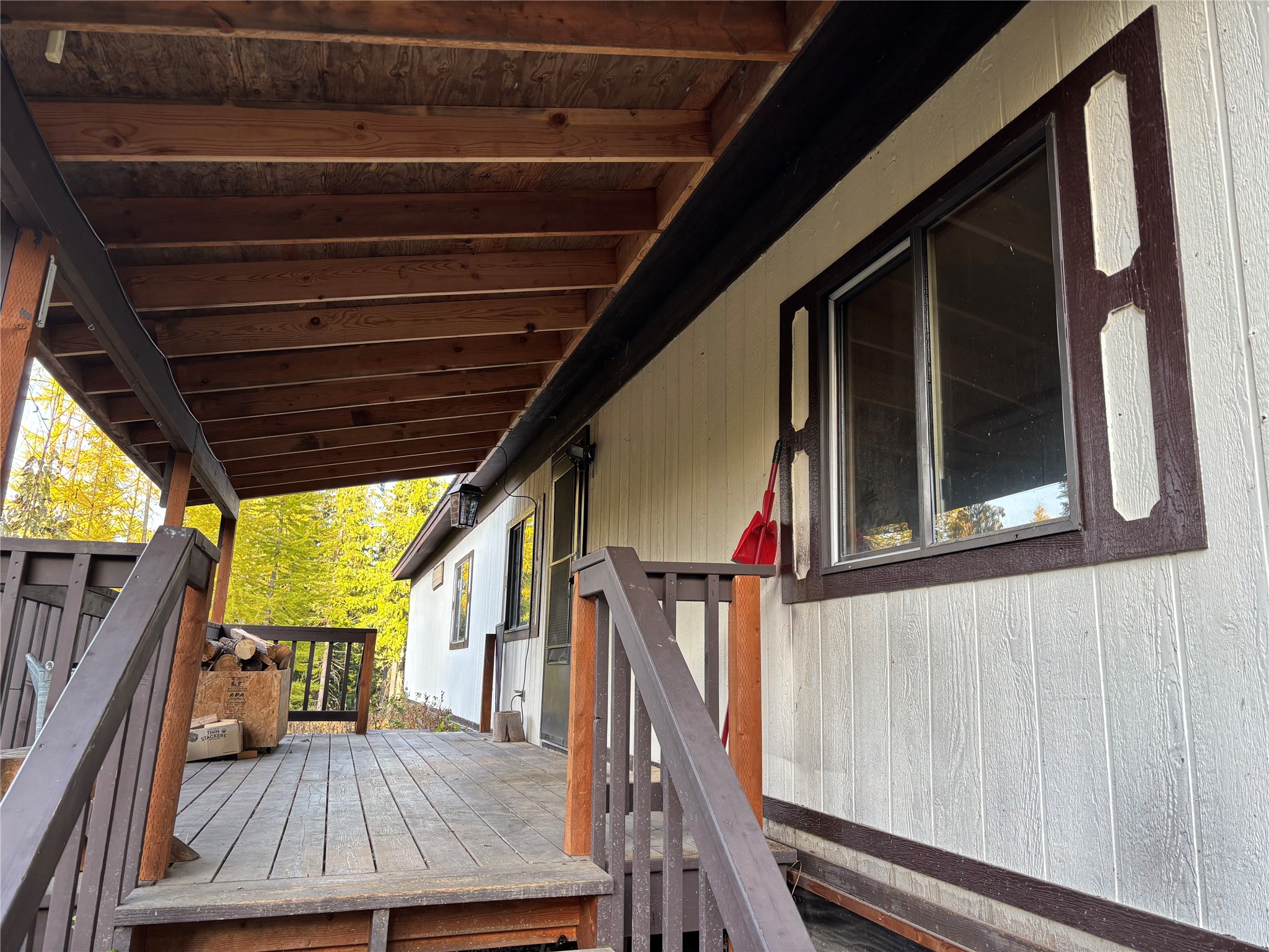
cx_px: 634
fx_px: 953
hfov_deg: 67.3
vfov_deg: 53.1
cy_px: 476
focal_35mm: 26
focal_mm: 5.96
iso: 64
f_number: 1.6
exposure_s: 1/121
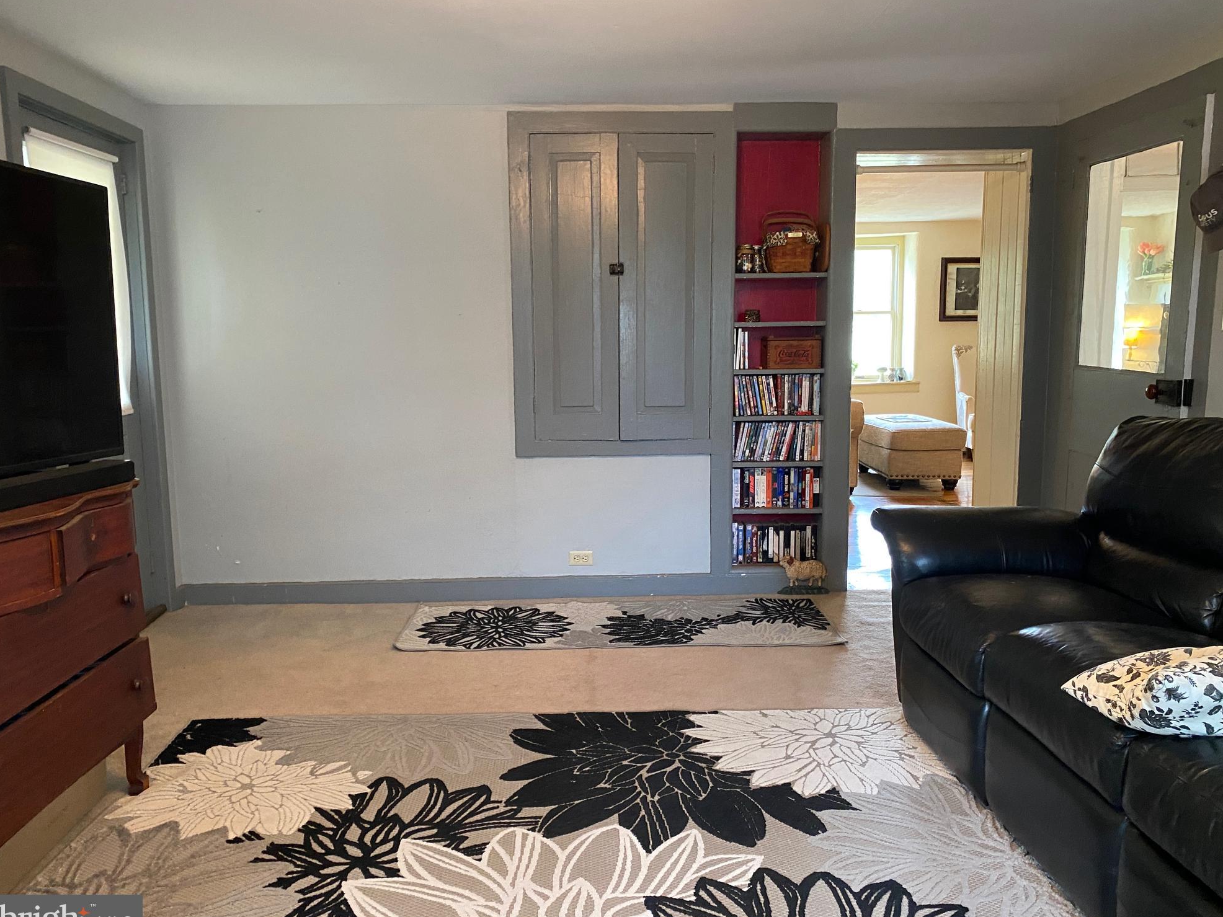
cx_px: 623
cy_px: 469
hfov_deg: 65.3
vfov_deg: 51.3
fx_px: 954
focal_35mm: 27
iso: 400
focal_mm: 4.25
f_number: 1.8
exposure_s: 1/40
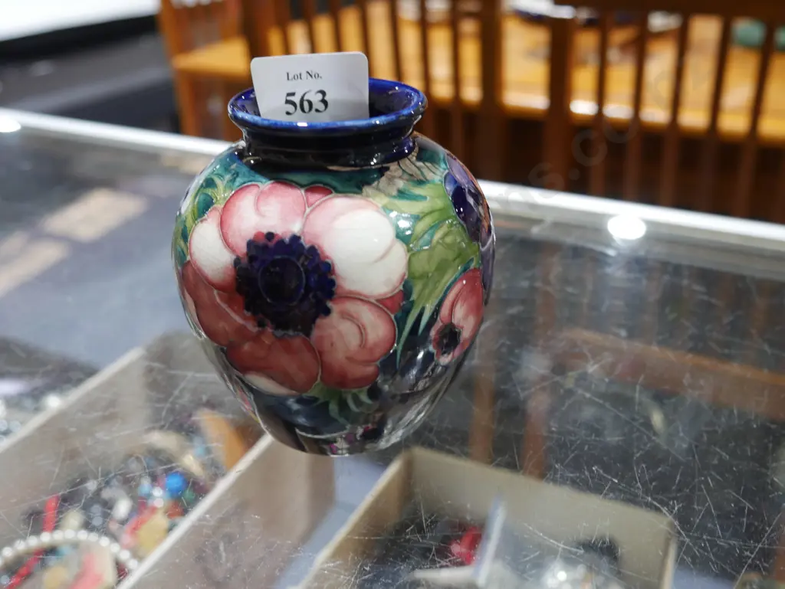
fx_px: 862
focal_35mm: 38
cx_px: 392
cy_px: 294
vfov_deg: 37.8
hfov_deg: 49.0
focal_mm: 19
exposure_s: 1/60
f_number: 4.1
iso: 640
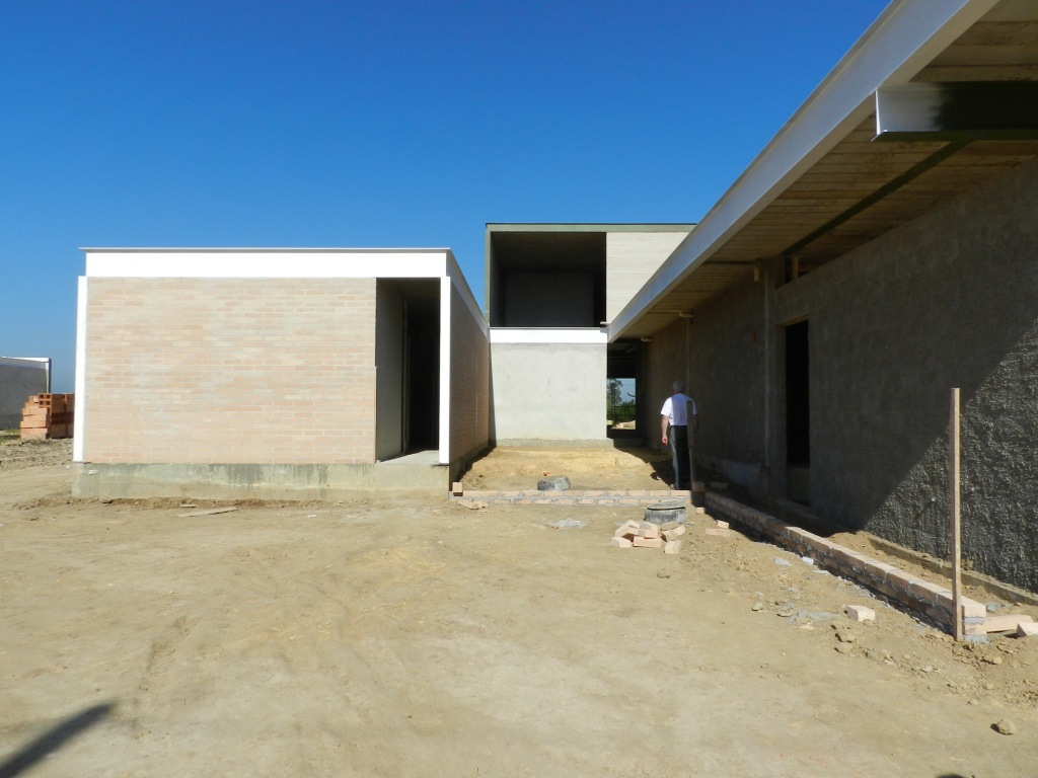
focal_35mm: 23
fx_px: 690
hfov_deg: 73.9
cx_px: 519
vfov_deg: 58.9
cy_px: 389
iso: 160
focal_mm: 4
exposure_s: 1/1000
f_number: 5
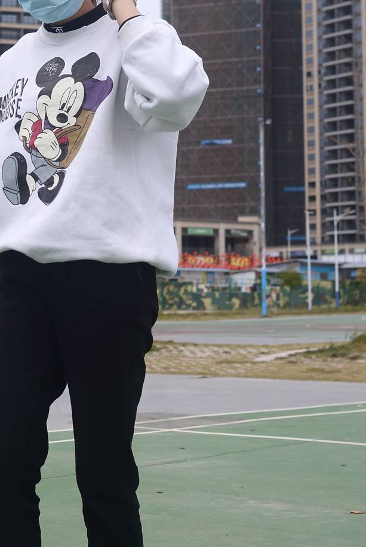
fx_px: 1218
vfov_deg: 25.3
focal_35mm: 80
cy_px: 208
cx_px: 44
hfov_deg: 16.9
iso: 125
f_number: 5.6
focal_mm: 35
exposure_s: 1/640
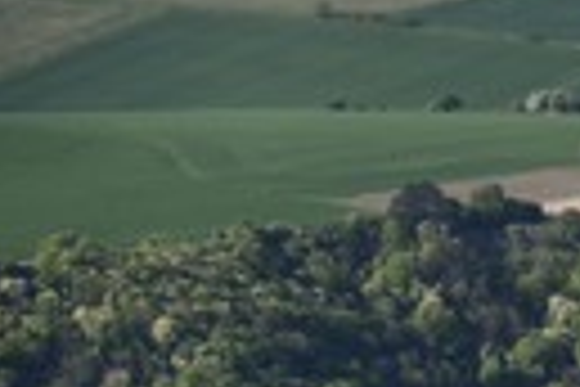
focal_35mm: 650
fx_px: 10471
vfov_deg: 2.1
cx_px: 935
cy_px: 567
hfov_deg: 3.2
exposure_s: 1/1250
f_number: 5.6
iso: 400
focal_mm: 200
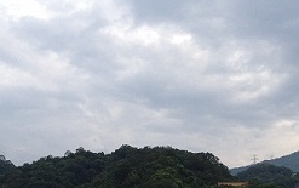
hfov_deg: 22.9
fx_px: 734
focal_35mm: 90
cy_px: 211
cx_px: 195
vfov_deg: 14.2
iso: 64
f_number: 2.4
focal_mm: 4.28
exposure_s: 1/863
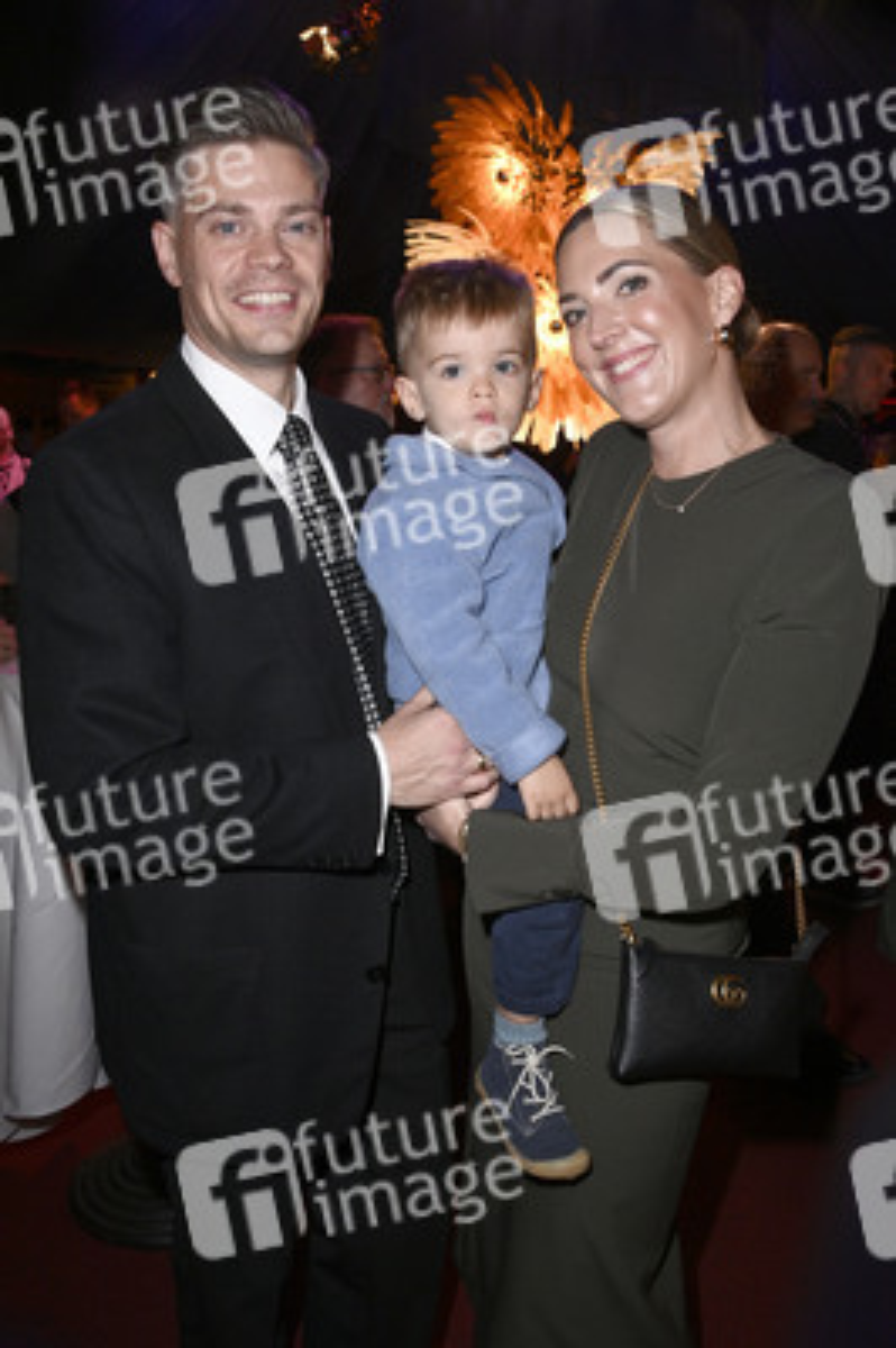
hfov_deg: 41.0
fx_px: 1197
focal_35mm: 32
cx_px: 448
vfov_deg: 58.8
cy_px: 674
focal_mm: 32
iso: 2500
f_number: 5.6
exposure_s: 1/160
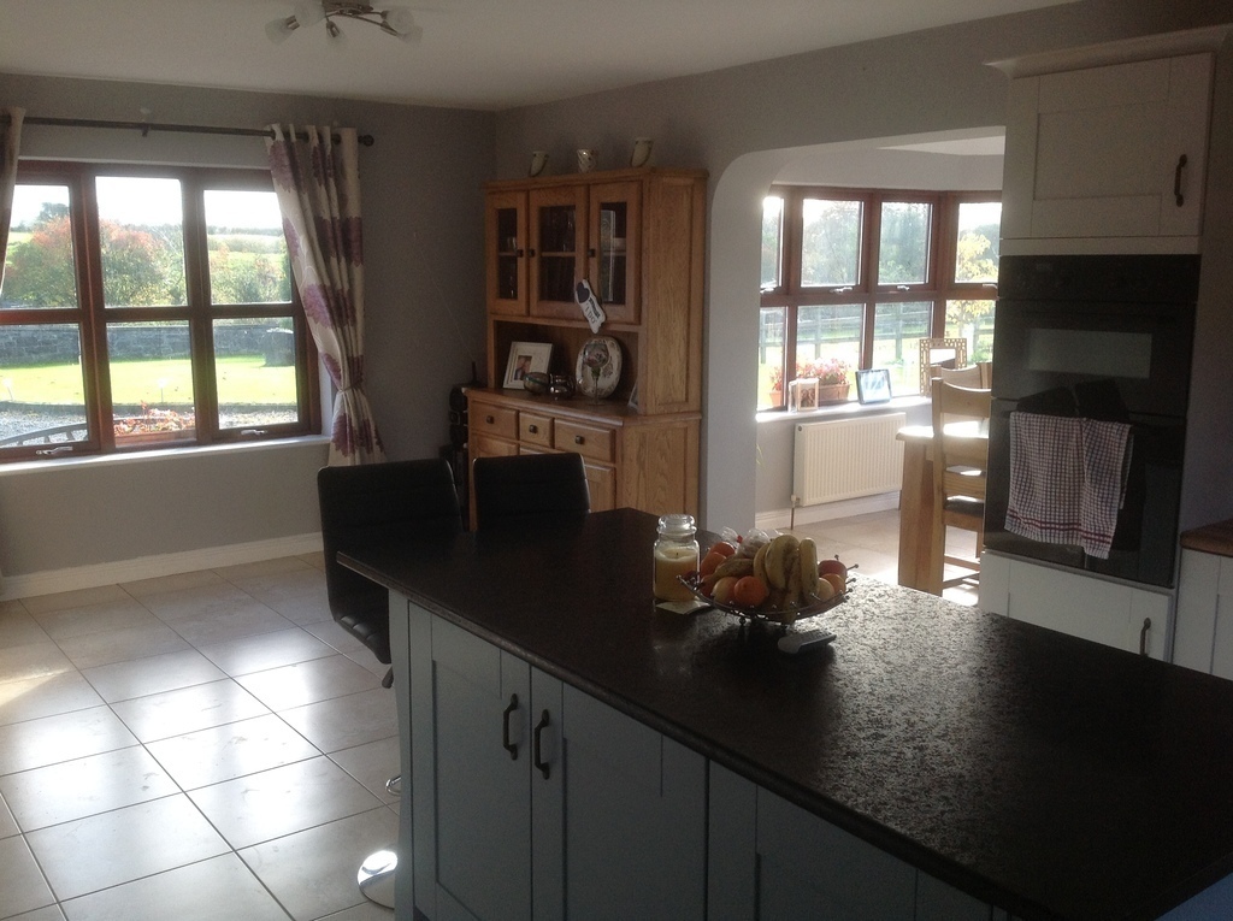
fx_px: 1245
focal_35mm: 35
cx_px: 616
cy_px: 460
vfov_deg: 40.6
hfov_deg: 52.7
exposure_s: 1/120
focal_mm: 4.28
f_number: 2.4
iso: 80
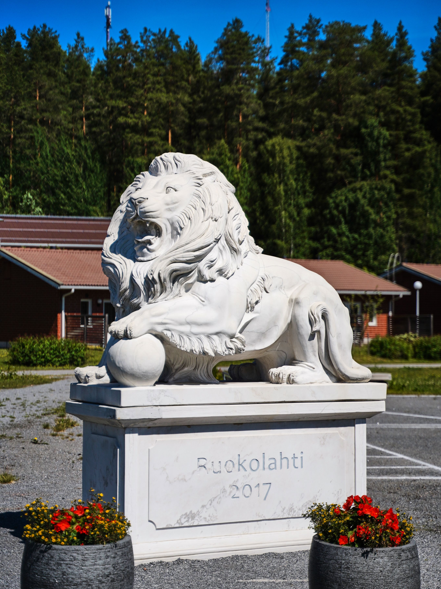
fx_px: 1223
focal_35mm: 72
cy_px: 292
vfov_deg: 27.0
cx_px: 222
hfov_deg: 20.4
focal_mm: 66
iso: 200
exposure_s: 1/8000
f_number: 2.8
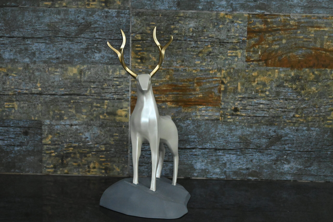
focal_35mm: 50
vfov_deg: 27.3
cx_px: 166
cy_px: 111
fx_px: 458
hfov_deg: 40.0
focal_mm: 33
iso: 5000
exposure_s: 1/100
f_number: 5
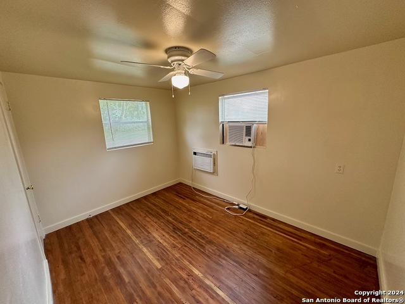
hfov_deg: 102.1
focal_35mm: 14
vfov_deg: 85.7
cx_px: 202
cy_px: 152
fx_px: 164
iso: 250
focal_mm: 2.22
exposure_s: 1/120
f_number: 2.2
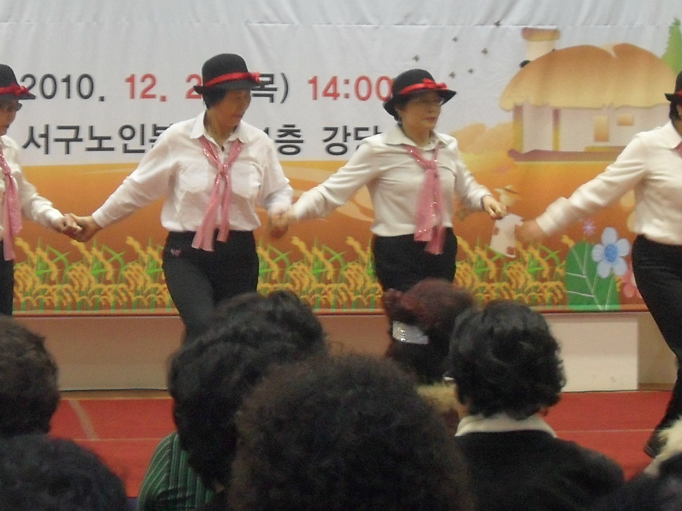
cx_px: 271
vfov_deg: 10.7
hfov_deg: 14.3
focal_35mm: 138
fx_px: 2719
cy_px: 182
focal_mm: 10.5
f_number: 3.7
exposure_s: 1/20
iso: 200
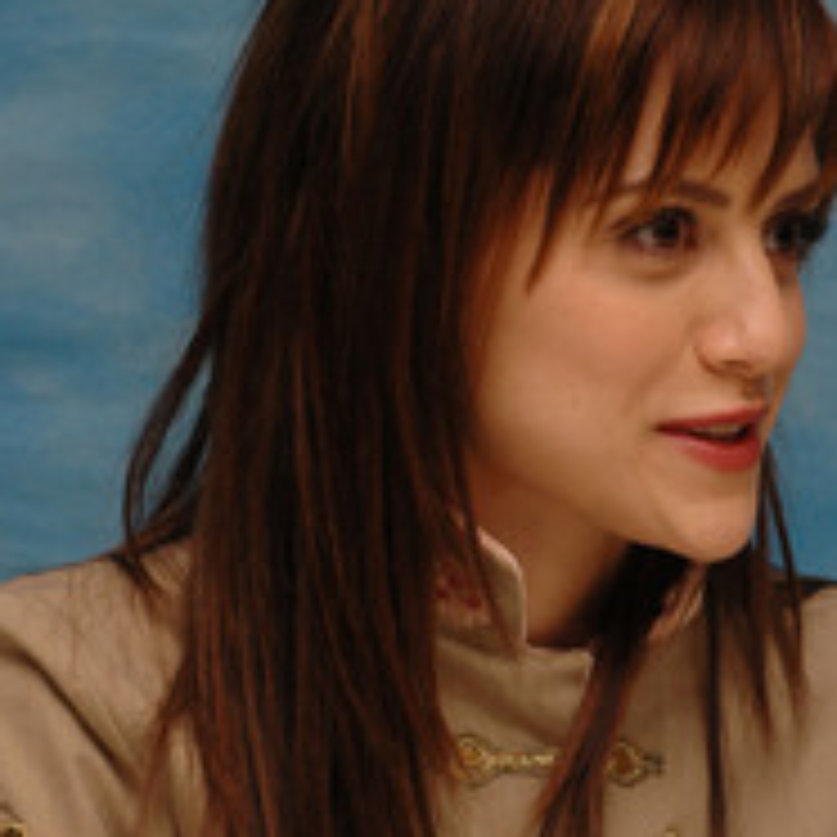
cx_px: 554
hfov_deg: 7.4
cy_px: 598
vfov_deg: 7.4
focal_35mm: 235
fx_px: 6429
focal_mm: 86
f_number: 8
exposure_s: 1/250
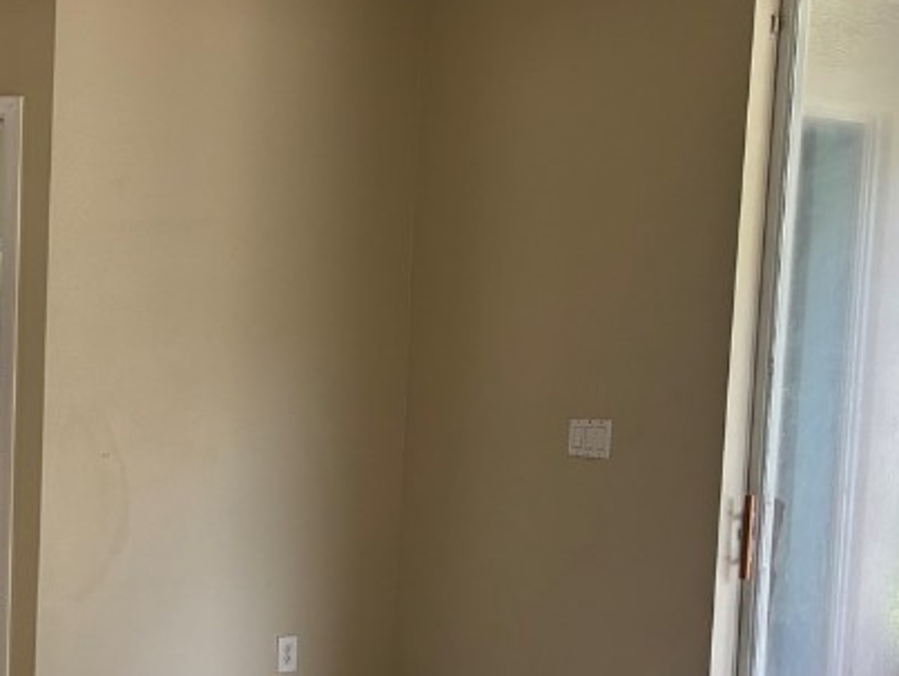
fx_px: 1716
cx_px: 7
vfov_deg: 21.9
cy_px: 576
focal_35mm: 66
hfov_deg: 27.7
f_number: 1.6
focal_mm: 5.96
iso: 125
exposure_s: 1/71
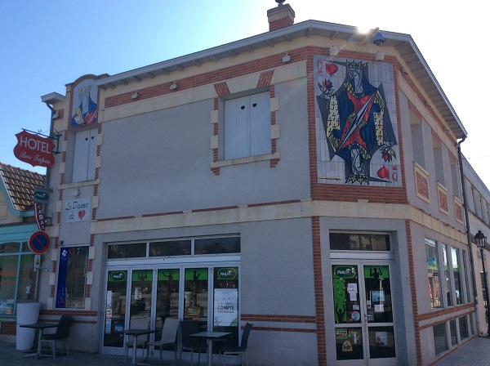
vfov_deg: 44.0
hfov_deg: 56.9
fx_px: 452
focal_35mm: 32
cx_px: 245
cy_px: 183
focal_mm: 3.3
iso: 32
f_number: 2.4
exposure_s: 1/1144
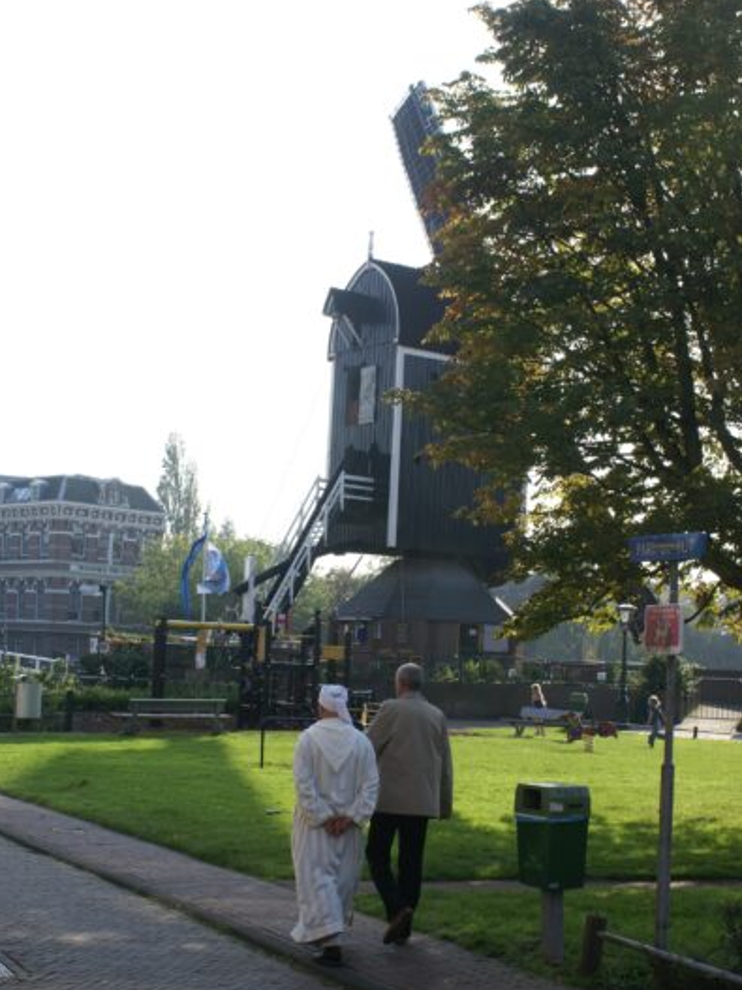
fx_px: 1645
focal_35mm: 58
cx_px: 370
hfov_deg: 25.4
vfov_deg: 33.5
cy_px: 526
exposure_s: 1/125
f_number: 8
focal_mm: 35
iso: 100
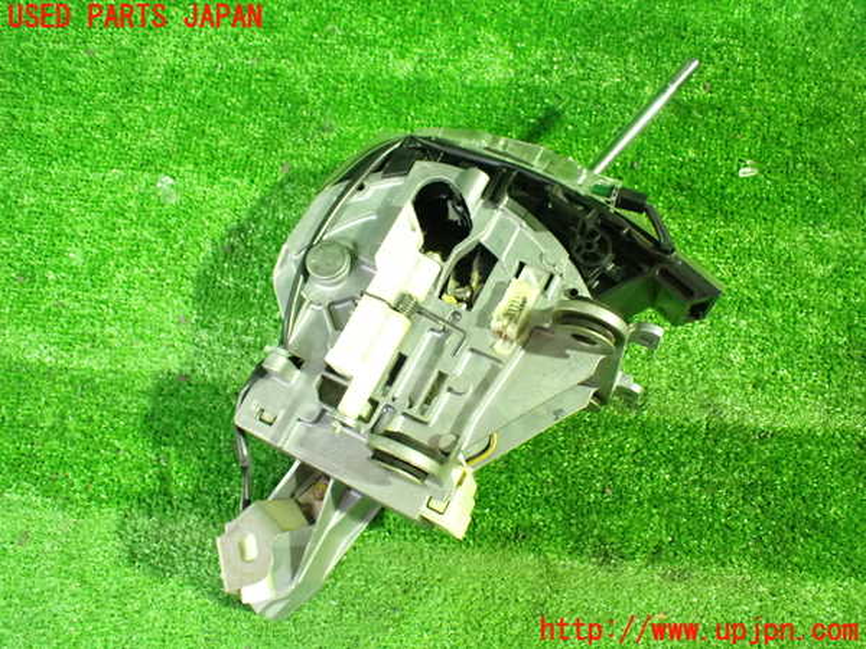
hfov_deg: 60.0
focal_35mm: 30
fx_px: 751
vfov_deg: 46.8
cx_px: 433
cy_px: 324
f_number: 2.3
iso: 1250
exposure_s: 1/30
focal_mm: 5.4
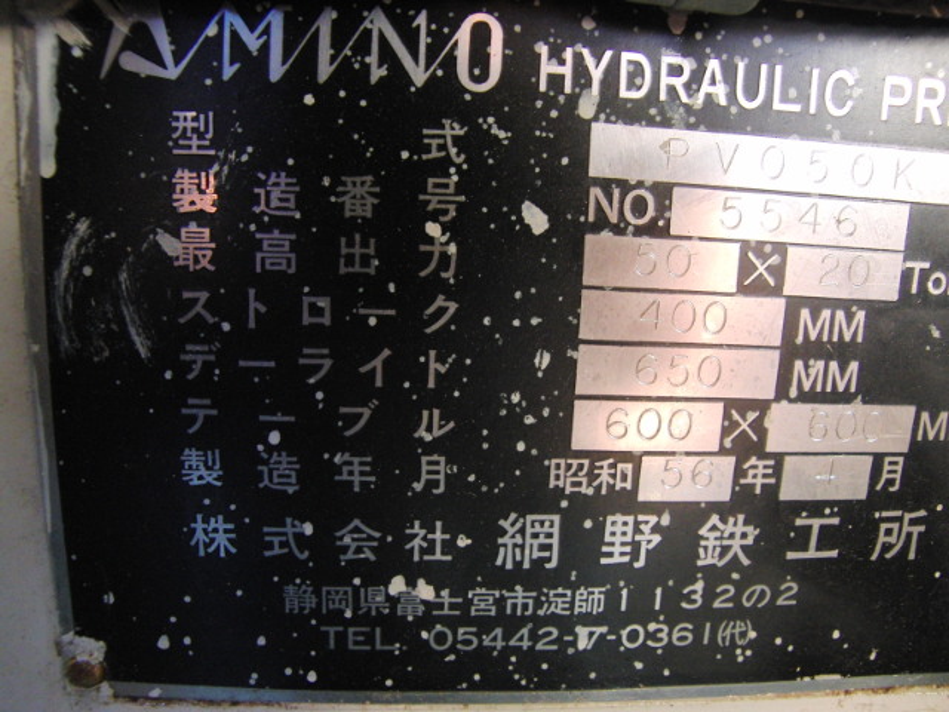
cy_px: 356
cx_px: 474
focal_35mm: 26
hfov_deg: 67.3
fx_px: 713
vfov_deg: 53.1
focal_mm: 4.6
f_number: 2.8
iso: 400
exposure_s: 1/25
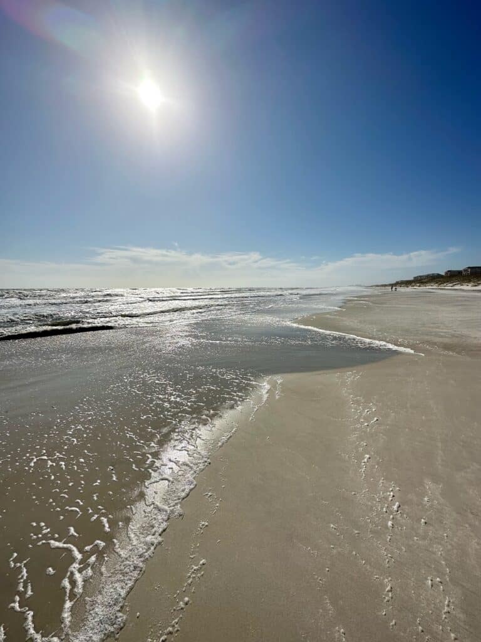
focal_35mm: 14
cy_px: 321
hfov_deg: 85.7
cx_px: 240
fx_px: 259
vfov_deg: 102.1
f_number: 2.2
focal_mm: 2.22
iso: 40
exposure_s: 1/9804
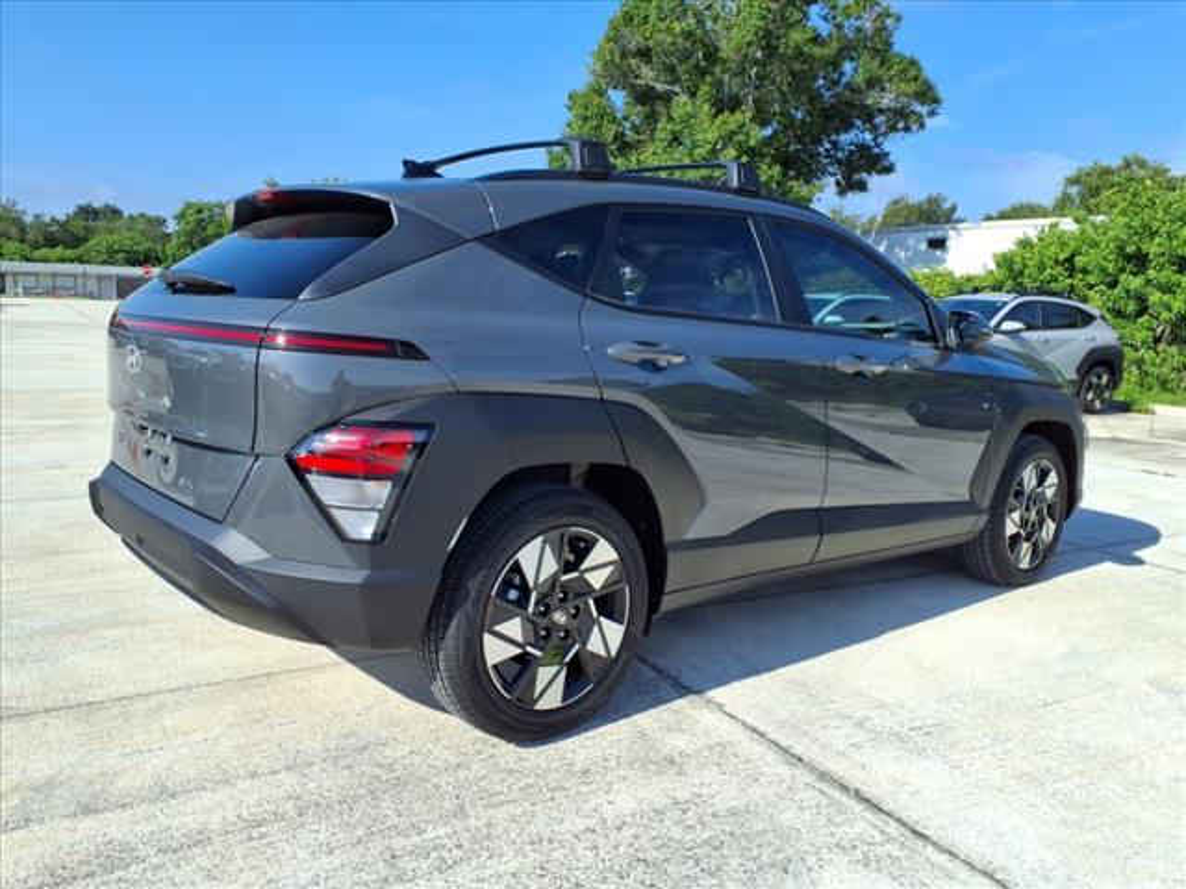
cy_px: 444
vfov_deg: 51.4
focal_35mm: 27
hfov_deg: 65.3
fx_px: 925
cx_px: 593
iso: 40
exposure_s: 1/1429
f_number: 1.9
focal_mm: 3.58
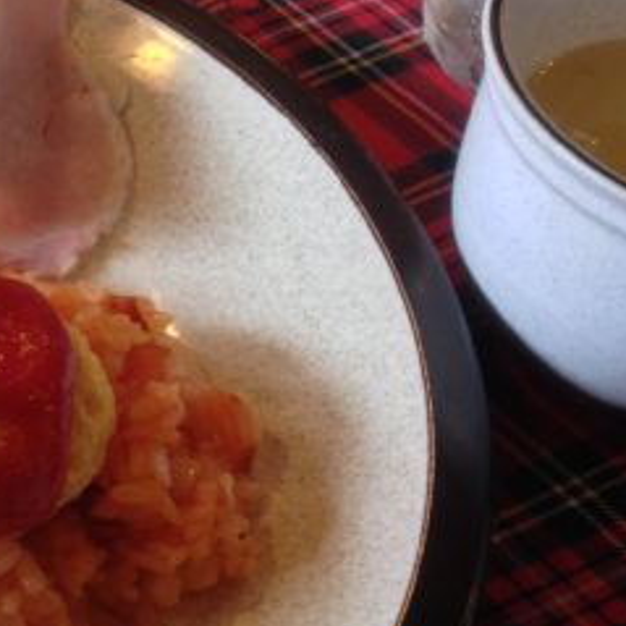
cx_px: -118
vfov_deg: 22.1
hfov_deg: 20.8
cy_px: 393
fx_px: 1596
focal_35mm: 78
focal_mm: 4.12
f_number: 2.4
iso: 50
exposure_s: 1/24
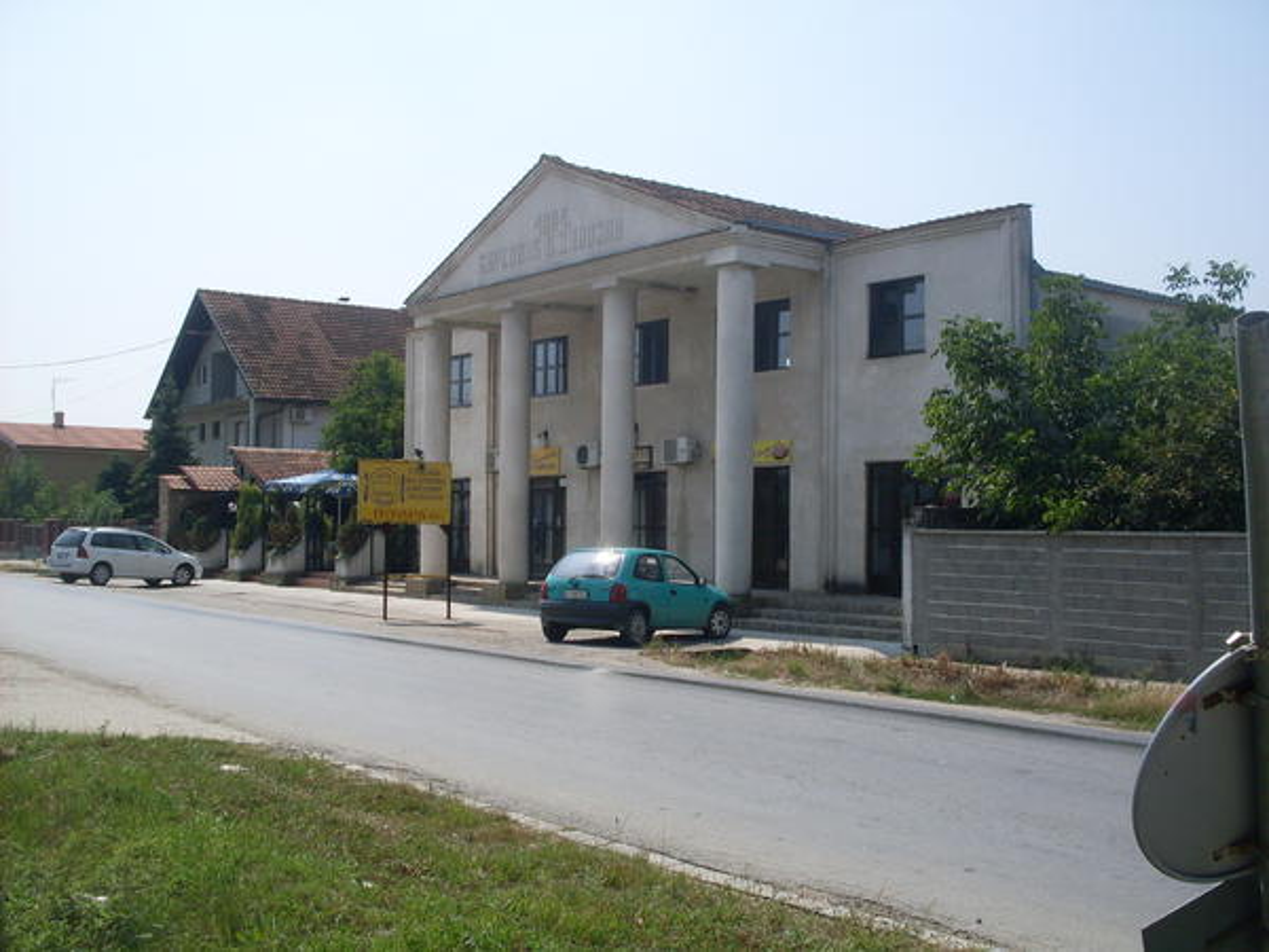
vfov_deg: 37.7
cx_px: 634
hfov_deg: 49.0
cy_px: 476
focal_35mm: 38
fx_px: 1393
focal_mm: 6.3
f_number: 8.4
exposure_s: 1/250
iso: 80
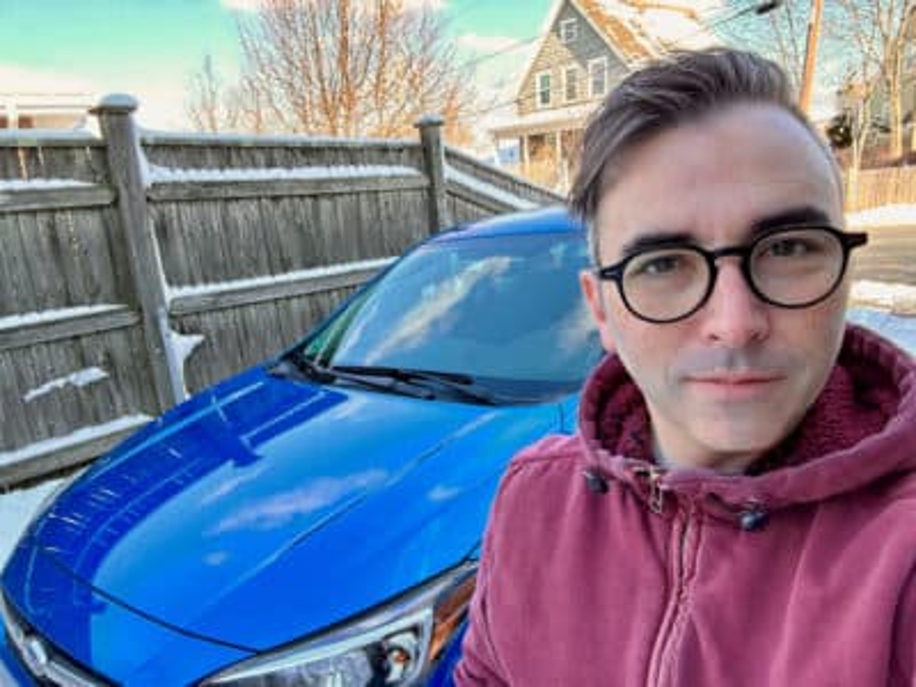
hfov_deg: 73.9
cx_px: 458
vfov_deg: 58.9
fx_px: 609
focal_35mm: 23
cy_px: 344
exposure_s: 1/148
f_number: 1.9
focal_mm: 2.69
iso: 40
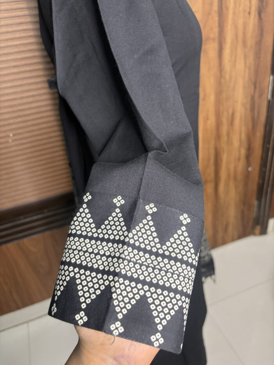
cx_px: 137
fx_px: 274
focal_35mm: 26
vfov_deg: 67.3
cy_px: 182
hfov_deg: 53.1
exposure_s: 1/50
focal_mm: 5.96
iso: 200
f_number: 1.6
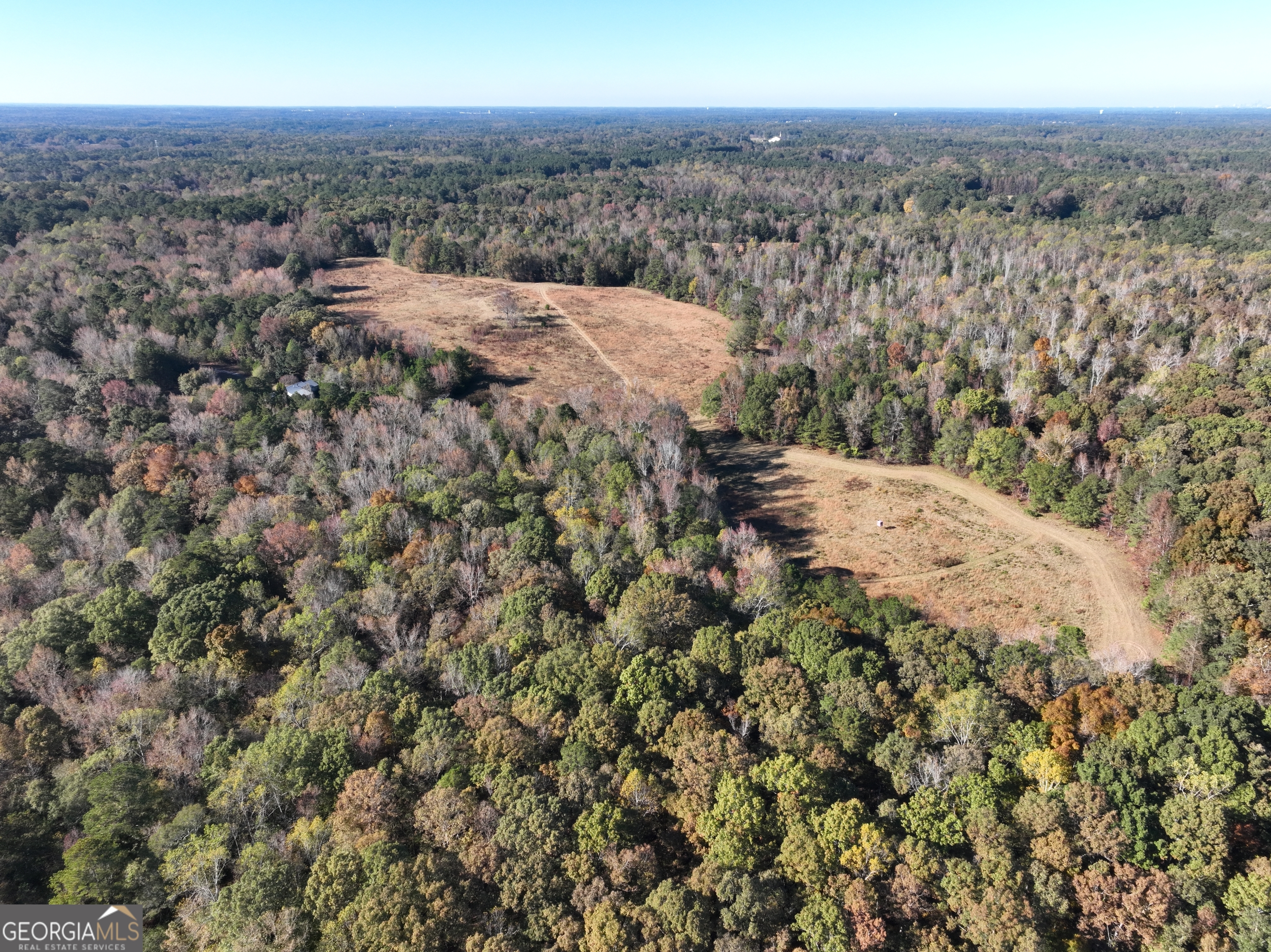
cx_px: 636
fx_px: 881
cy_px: 476
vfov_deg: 56.8
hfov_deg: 71.6
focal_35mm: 24
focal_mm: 12.29
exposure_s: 1/100
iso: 170
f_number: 11
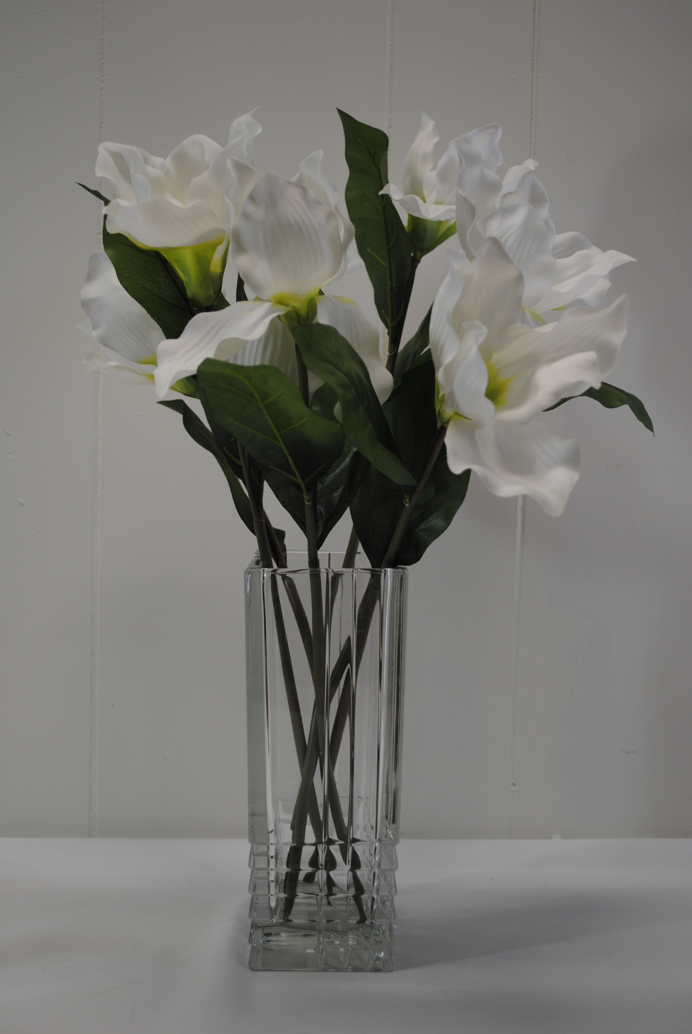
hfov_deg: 28.2
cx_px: 346
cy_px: 517
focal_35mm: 48
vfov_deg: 41.1
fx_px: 1380
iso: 200
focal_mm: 32
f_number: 4.8
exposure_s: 1/40
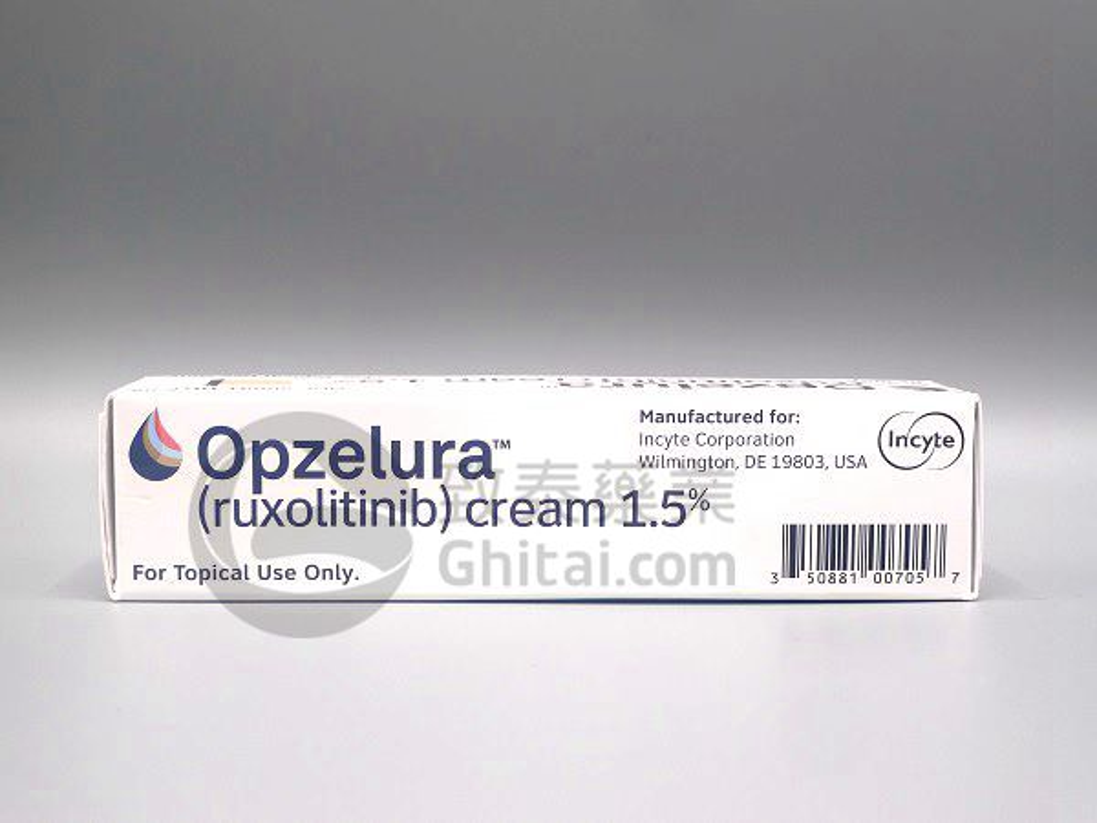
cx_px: 548
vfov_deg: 24.4
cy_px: 412
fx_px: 1901
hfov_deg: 32.2
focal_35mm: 60
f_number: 2.8
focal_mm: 12.8
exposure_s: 1/160
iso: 80
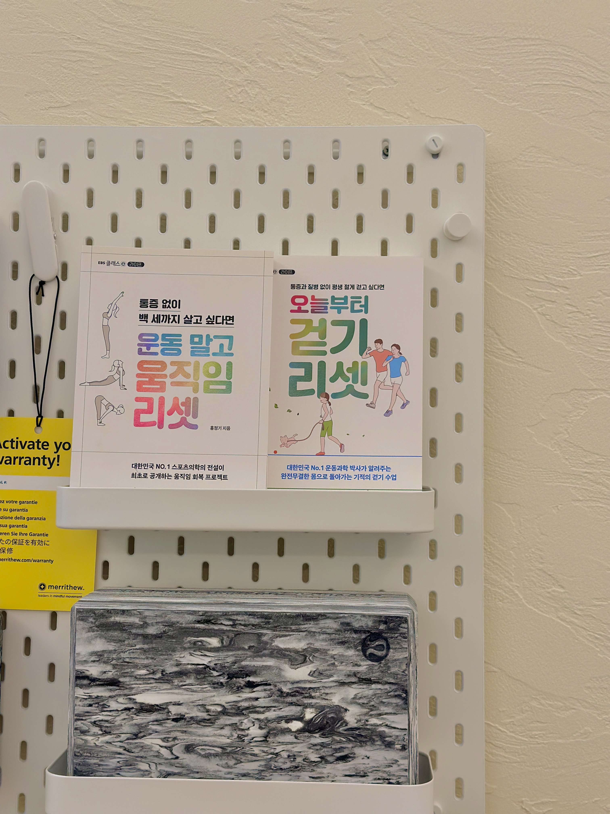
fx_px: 1128
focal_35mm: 48
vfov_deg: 39.7
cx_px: 305
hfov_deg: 30.3
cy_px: 407
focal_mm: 6.86
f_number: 1.78
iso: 100
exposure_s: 1/121
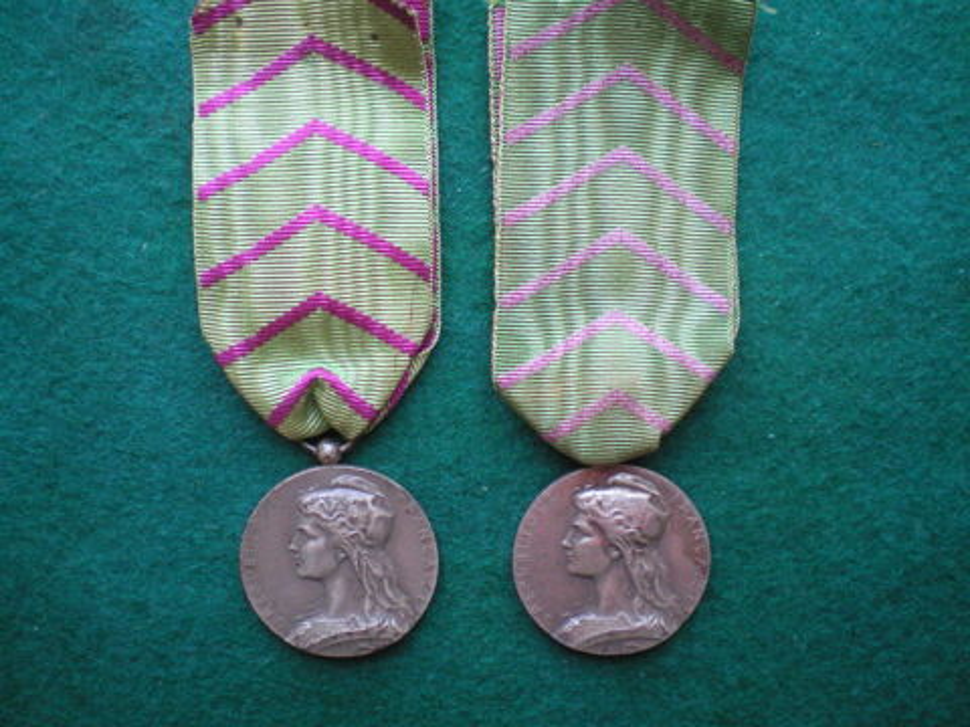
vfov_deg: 37.7
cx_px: 485
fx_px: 1065
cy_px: 364
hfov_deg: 49.0
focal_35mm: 38
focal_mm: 6.3
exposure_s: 1/25
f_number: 3.1
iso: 400
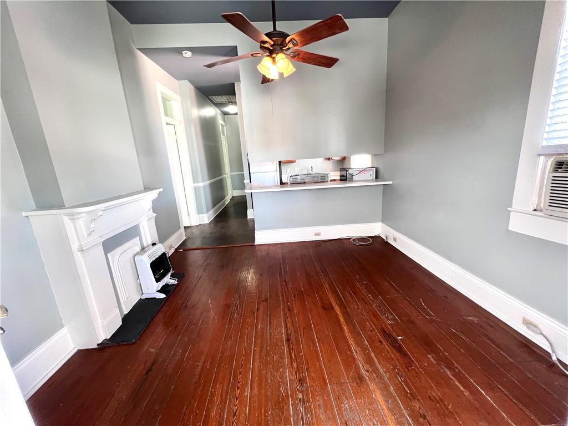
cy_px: 213
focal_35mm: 13
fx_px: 213
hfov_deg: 106.2
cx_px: 284
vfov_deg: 89.9
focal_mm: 1.57
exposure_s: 1/60
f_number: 1.8
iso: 125
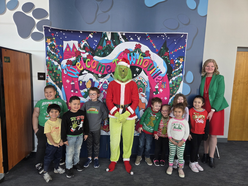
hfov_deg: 73.9
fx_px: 165
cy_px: 93
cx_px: 124
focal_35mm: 23
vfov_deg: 58.9
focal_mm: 5.4
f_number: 1.8
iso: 50
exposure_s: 1/180
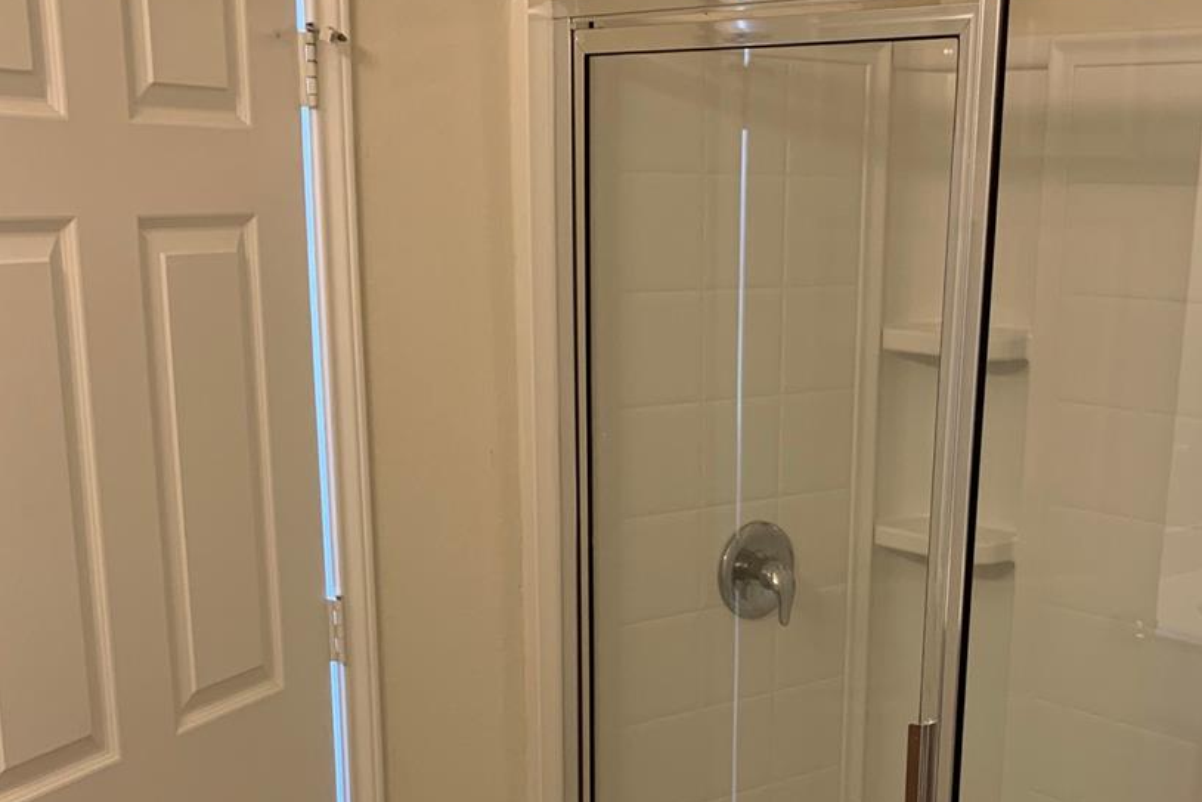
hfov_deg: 38.5
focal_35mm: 51
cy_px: 690
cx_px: 778
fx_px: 1703
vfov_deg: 25.8
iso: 125
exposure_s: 1/60
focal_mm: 4.25
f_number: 1.8
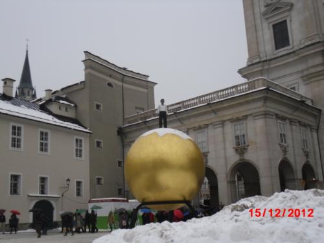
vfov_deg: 31.5
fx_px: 431
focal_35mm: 46
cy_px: 122
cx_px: 162
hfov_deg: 41.2
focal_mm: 8.2
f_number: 4.3
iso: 100
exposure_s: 1/125
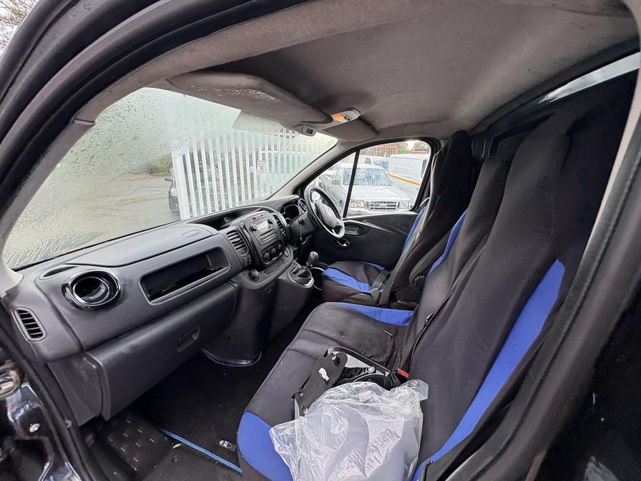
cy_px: 240
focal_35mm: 14
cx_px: 320
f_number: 2.2
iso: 40
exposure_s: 1/99
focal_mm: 2.22
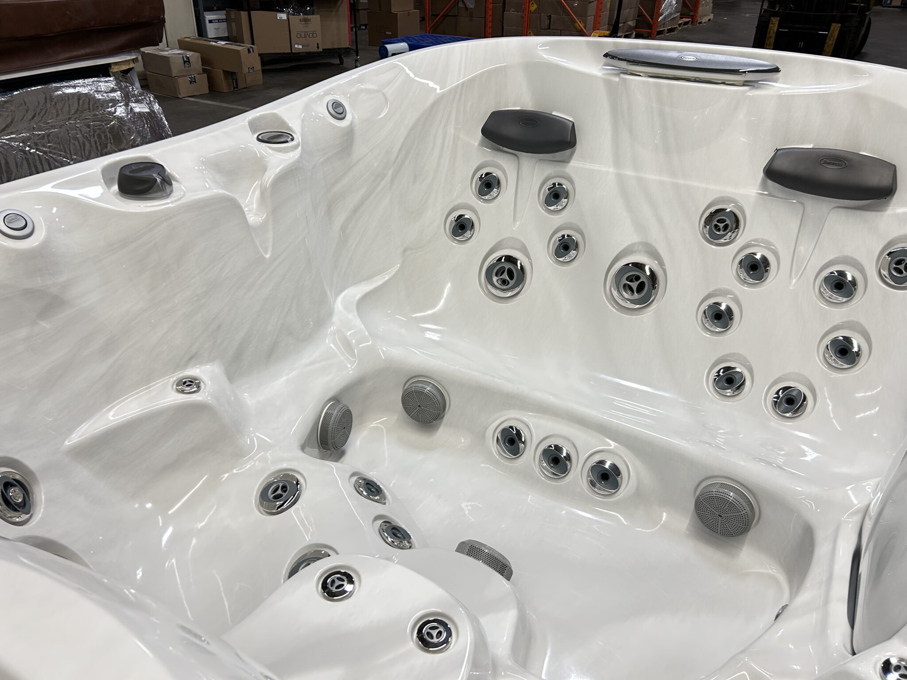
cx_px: 454
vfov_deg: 53.1
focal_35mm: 26
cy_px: 340
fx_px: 681
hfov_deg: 67.3
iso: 125
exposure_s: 1/60
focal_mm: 5.7
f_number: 1.5
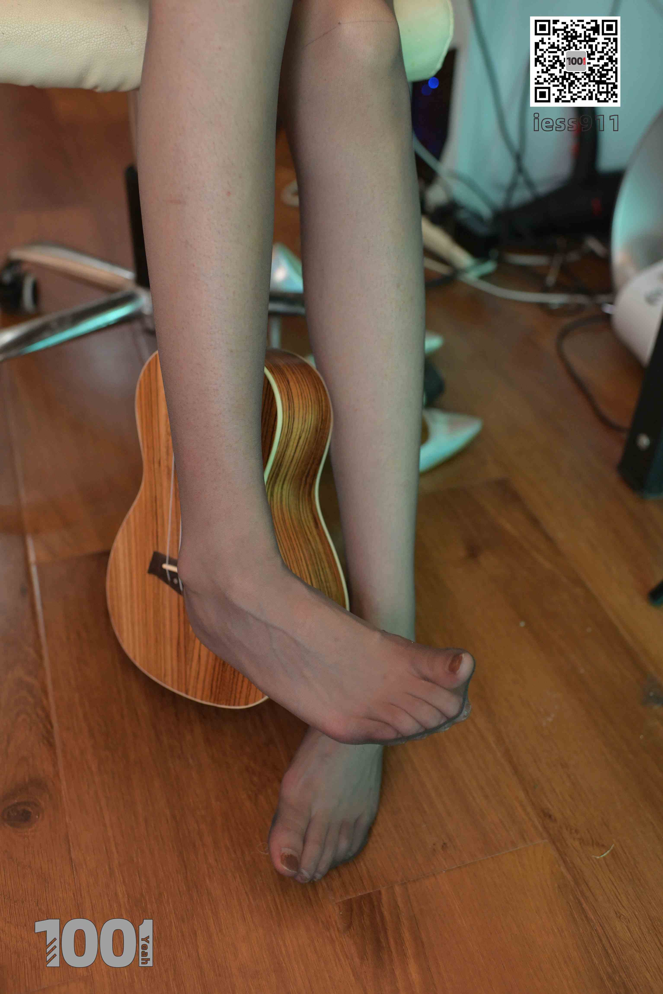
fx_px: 967
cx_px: 332
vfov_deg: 54.4
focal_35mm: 35
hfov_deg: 37.9
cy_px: 497
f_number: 3.2
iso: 1600
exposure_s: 1/160
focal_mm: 35
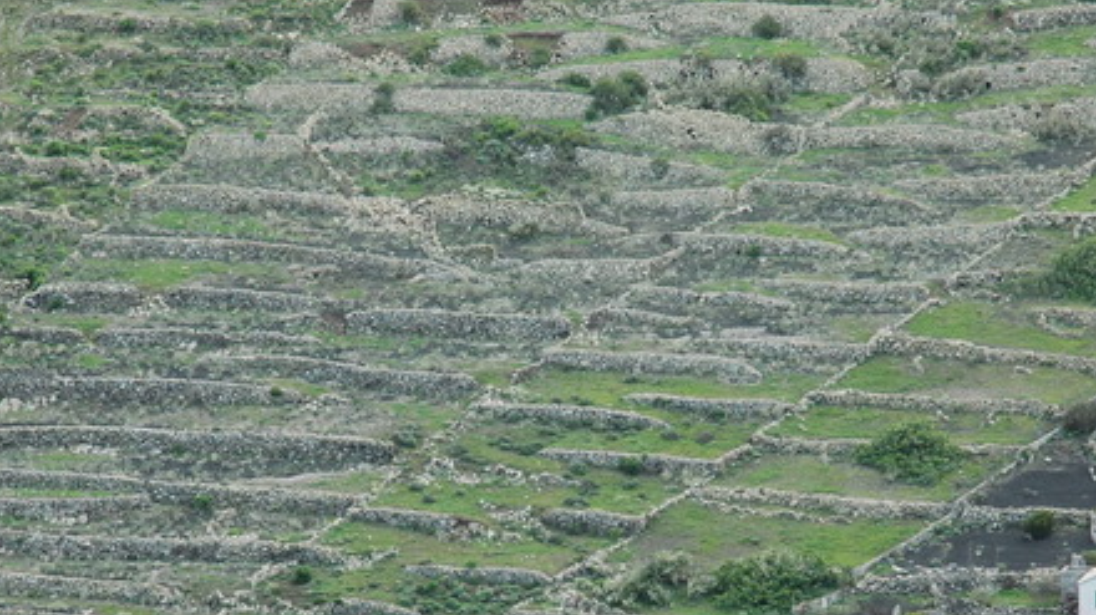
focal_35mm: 180
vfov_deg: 6.7
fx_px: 5229
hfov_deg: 12.0
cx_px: 570
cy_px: 462
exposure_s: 1/200
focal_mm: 70
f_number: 7.1
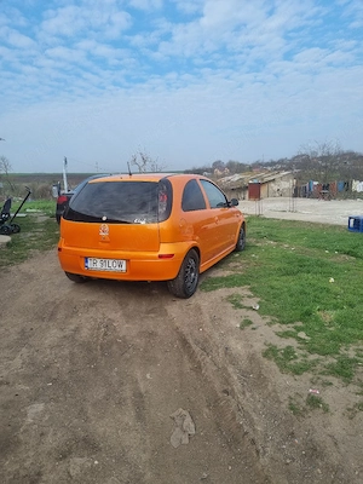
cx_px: 182
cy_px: 242
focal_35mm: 26
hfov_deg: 53.1
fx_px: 364
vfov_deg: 67.3
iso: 50
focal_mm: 5.4
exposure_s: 1/2000
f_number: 1.8
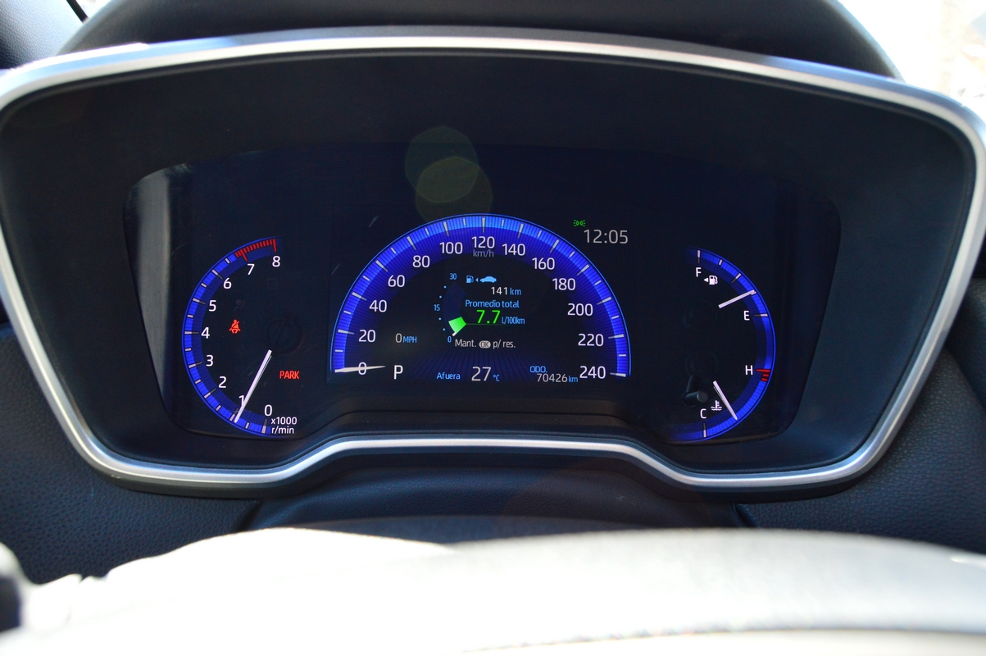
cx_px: 493
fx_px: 739
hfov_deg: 67.4
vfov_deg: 47.9
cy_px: 328
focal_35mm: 27
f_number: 7.1
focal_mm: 18
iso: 800
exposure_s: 1/100
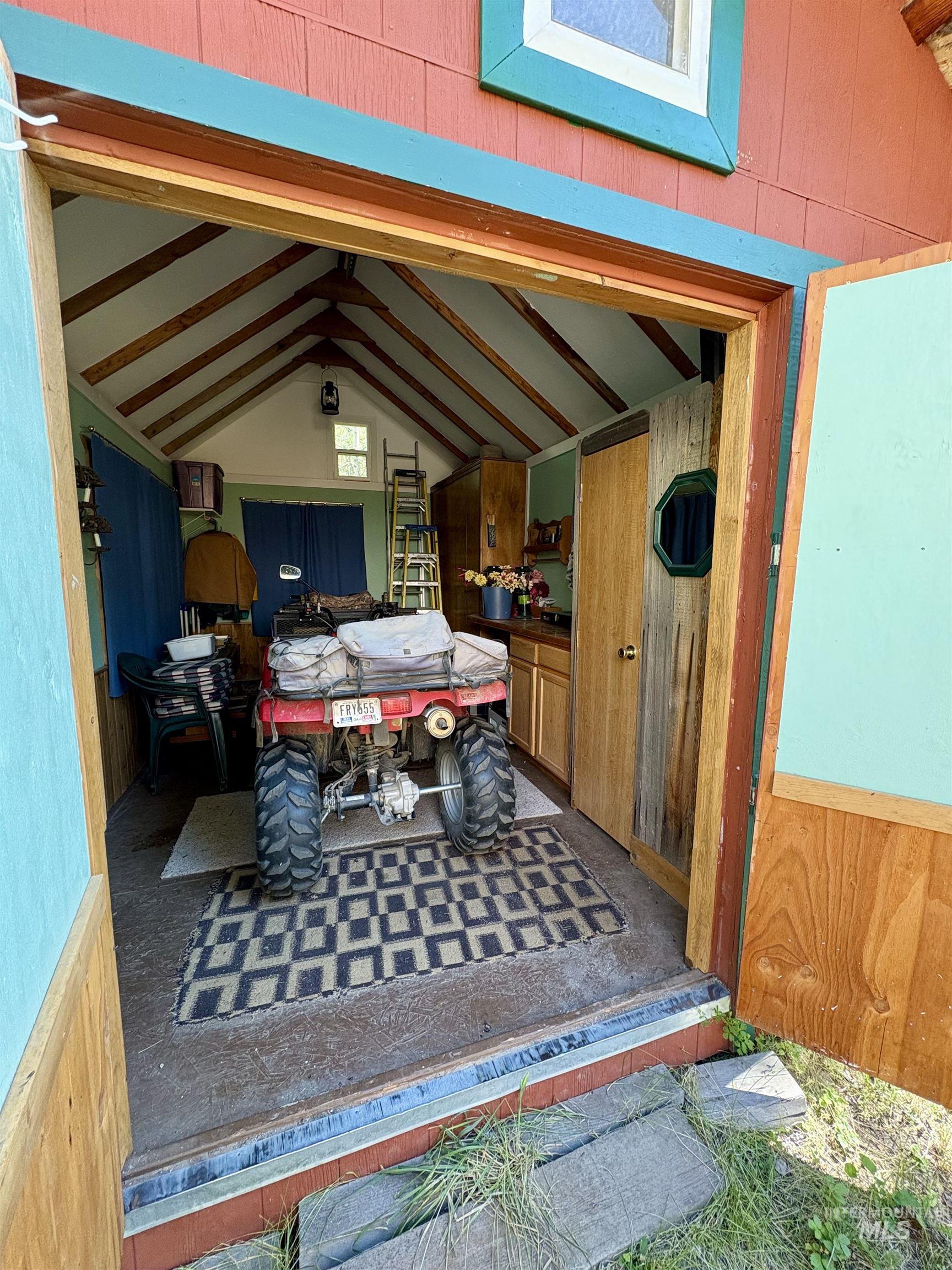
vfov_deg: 102.1
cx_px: 476
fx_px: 513
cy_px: 635
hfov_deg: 85.7
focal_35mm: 14
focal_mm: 2.22
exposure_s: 1/99
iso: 200
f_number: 2.2
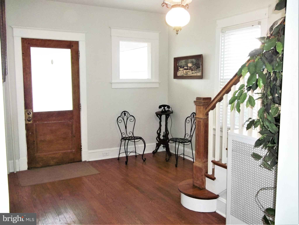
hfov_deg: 56.8
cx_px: 150
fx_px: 276
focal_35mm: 32
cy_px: 112
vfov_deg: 44.2
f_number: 2.9
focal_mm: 5.7
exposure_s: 1/30
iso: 160
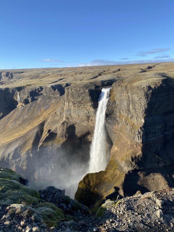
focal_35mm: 26
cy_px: 116
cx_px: 87
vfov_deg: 67.3
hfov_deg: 53.1
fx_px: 174
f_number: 1.8
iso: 32
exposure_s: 1/1429
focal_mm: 4.25
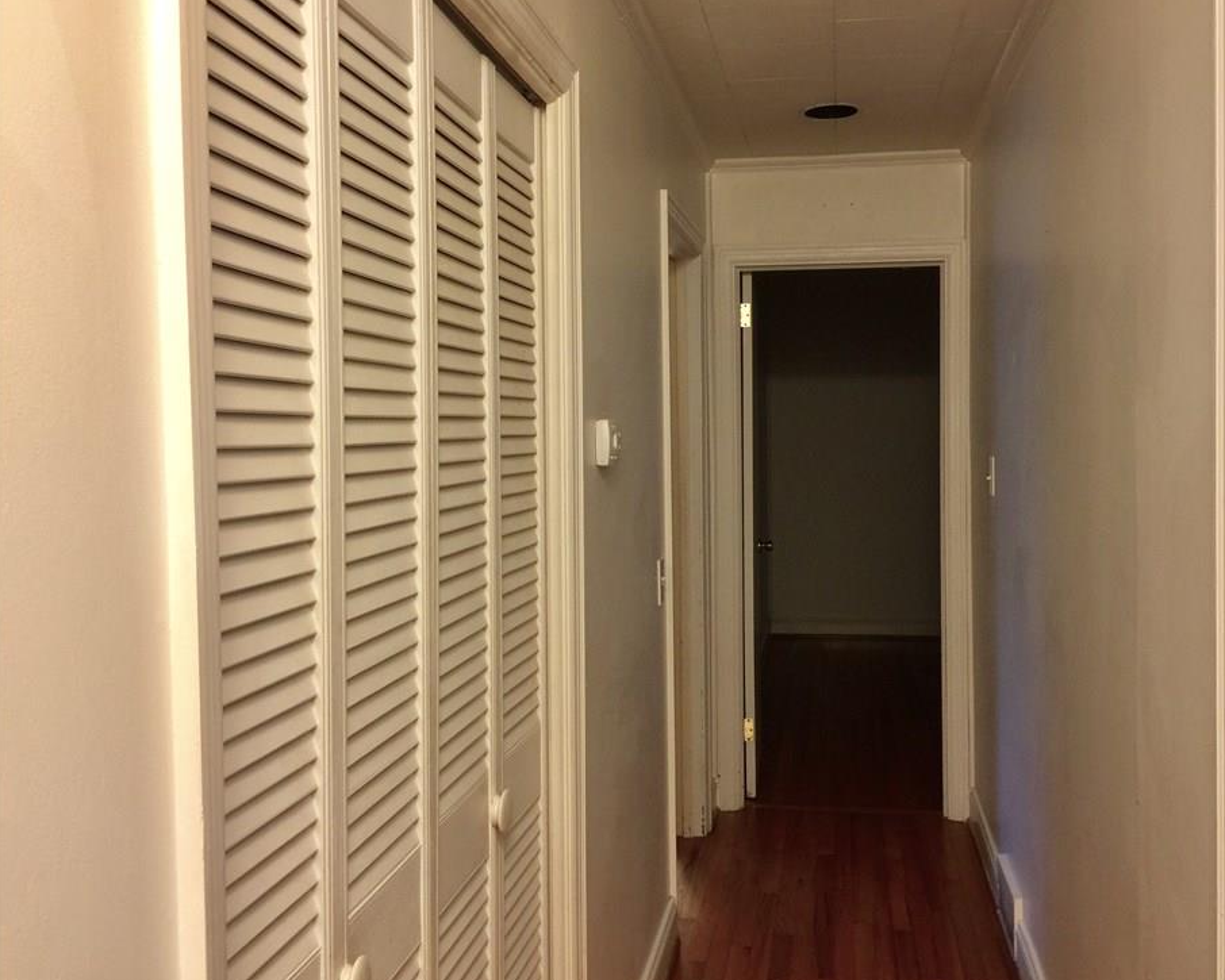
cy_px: 470
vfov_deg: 45.8
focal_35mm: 32
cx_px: 688
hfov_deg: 55.5
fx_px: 1160
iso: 64
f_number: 2.2
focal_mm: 4.15
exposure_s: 1/15
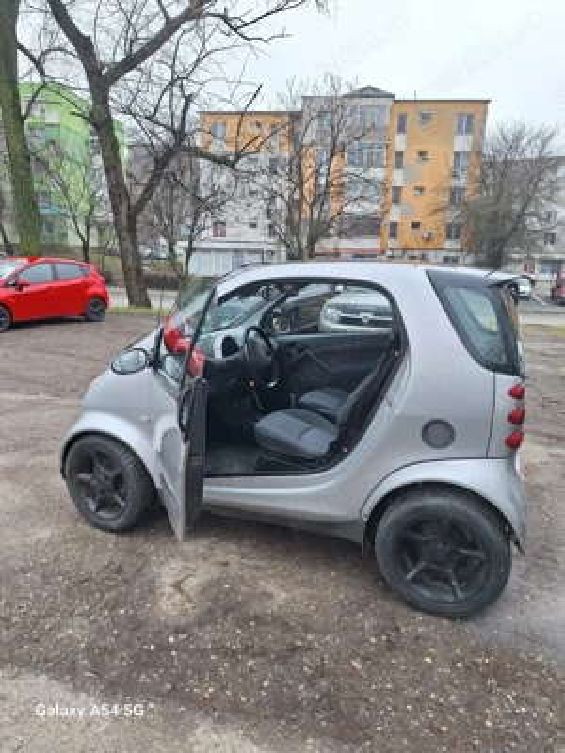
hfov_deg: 58.9
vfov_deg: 73.9
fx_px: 501
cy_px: 376
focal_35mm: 23
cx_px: 282
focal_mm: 5.54
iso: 40
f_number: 1.8
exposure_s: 1/597
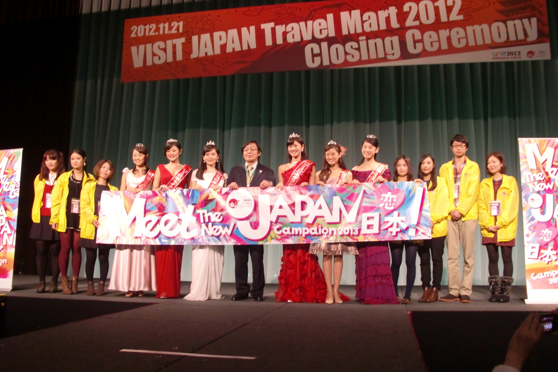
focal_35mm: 38
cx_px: 281
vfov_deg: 35.1
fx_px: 589
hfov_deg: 50.7
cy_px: 186
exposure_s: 1/60
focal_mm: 6.3
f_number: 2.8
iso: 200
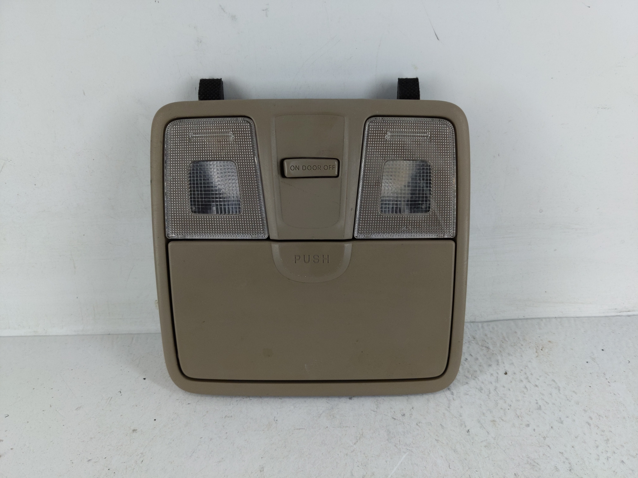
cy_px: 239
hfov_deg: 69.4
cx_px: 319
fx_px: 461
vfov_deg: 54.9
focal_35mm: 25
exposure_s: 1/124
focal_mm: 4.38
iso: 58
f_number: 1.73
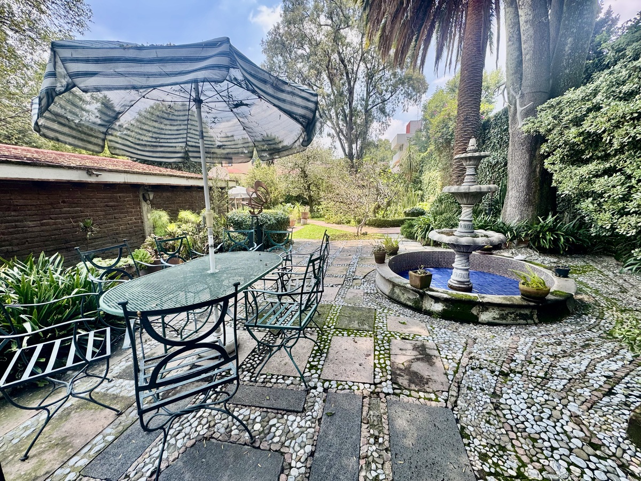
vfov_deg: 85.7
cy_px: 240
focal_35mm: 14
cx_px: 320
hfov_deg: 102.1
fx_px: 259
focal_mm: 2.22
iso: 40
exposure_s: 1/312
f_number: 2.2
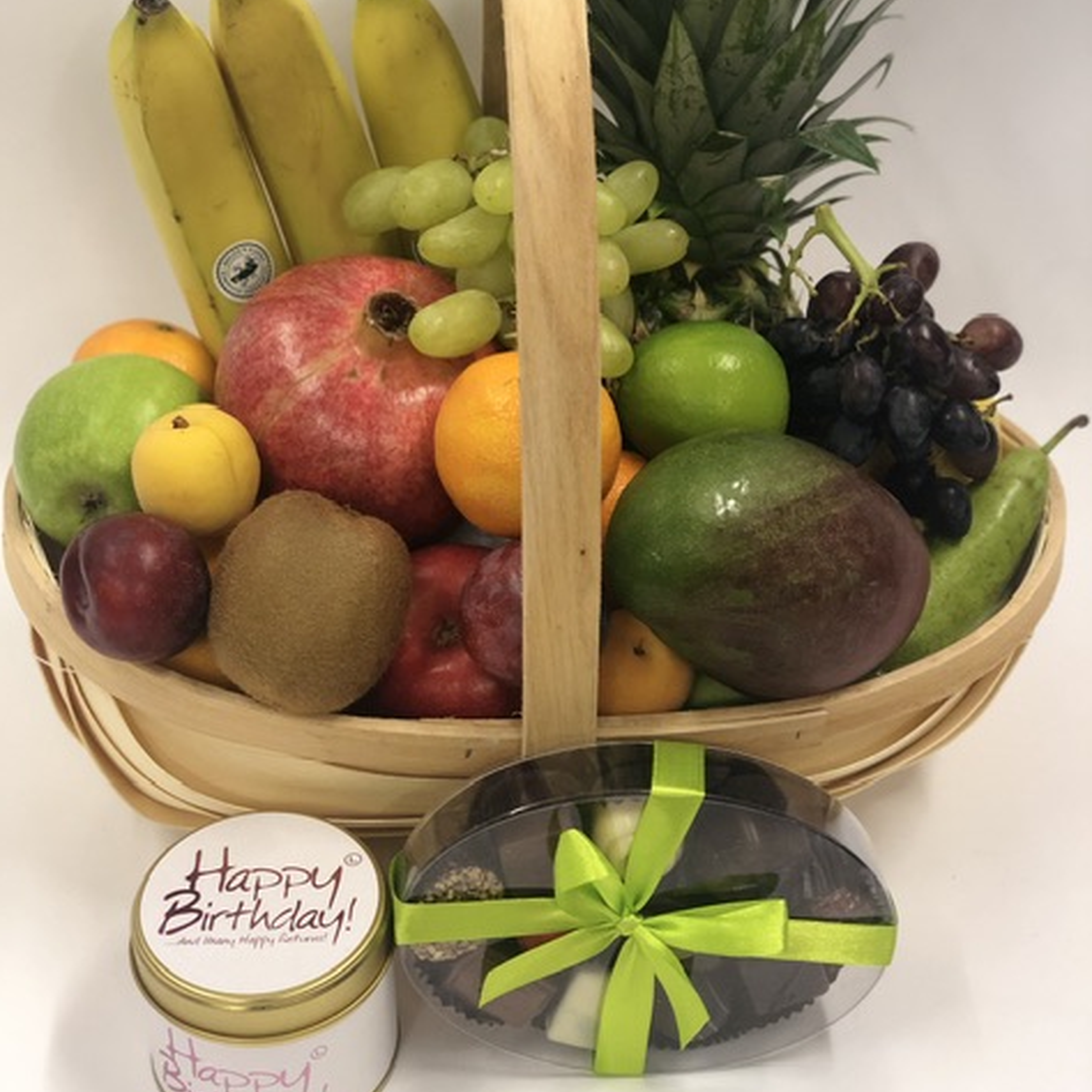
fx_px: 2213
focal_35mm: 62
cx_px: 541
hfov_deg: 27.7
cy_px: 500
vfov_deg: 27.7
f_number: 2.4
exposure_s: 1/50
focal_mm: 6
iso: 80
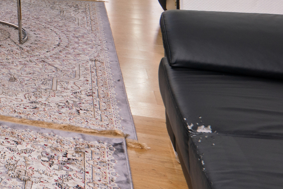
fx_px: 503
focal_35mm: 64
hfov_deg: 24.9
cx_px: -131
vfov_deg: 18.5
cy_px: -106
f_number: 11
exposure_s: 2.5
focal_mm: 16
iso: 250
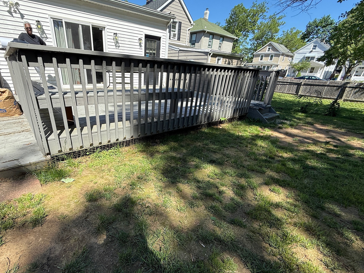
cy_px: 152
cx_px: 153
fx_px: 179
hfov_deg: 90.3
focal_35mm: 17
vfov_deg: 74.5
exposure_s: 1/686
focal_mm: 2.22
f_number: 2.2
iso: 50
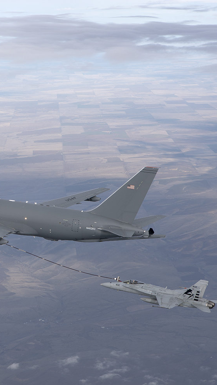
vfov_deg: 19.3
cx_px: -9
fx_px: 1135
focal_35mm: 111
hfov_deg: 10.8
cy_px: 192
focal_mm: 70
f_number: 8
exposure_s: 1/250
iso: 100
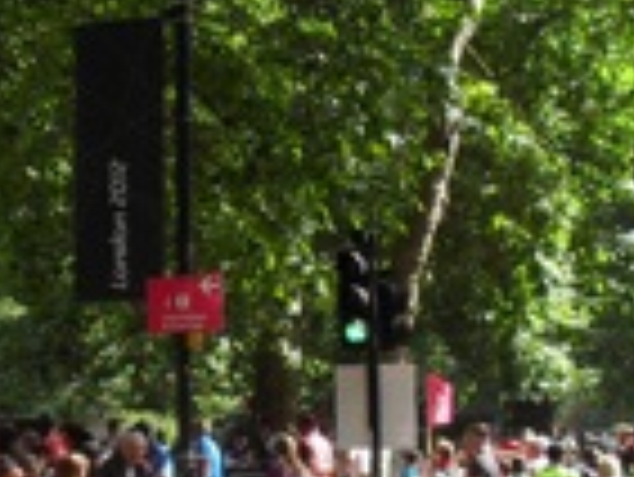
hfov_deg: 17.9
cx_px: 148
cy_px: 418
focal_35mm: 109
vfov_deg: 13.5
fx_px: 1998
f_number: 3.2
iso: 100
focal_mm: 6.3
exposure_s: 1/250
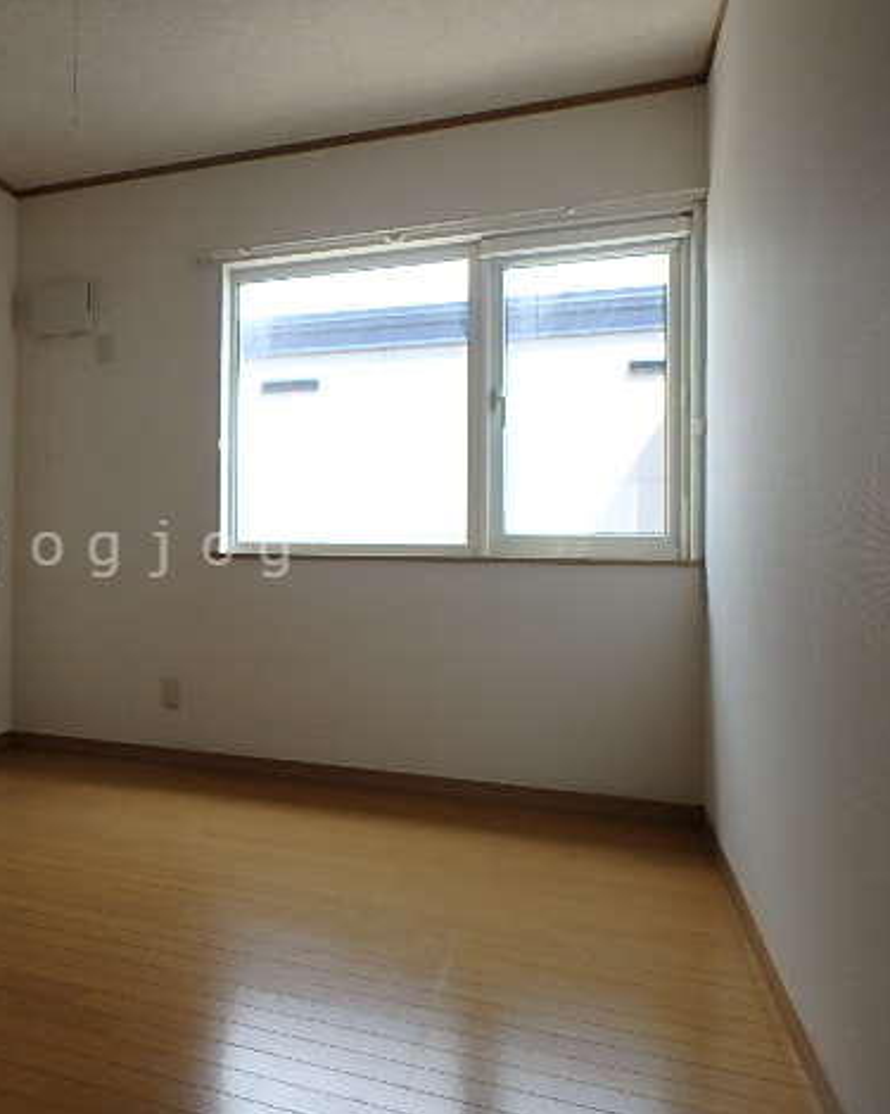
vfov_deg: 62.2
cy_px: 549
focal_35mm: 28
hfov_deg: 47.8
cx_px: 140
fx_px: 922
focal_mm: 3.7
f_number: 3.5
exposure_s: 1/80
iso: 125
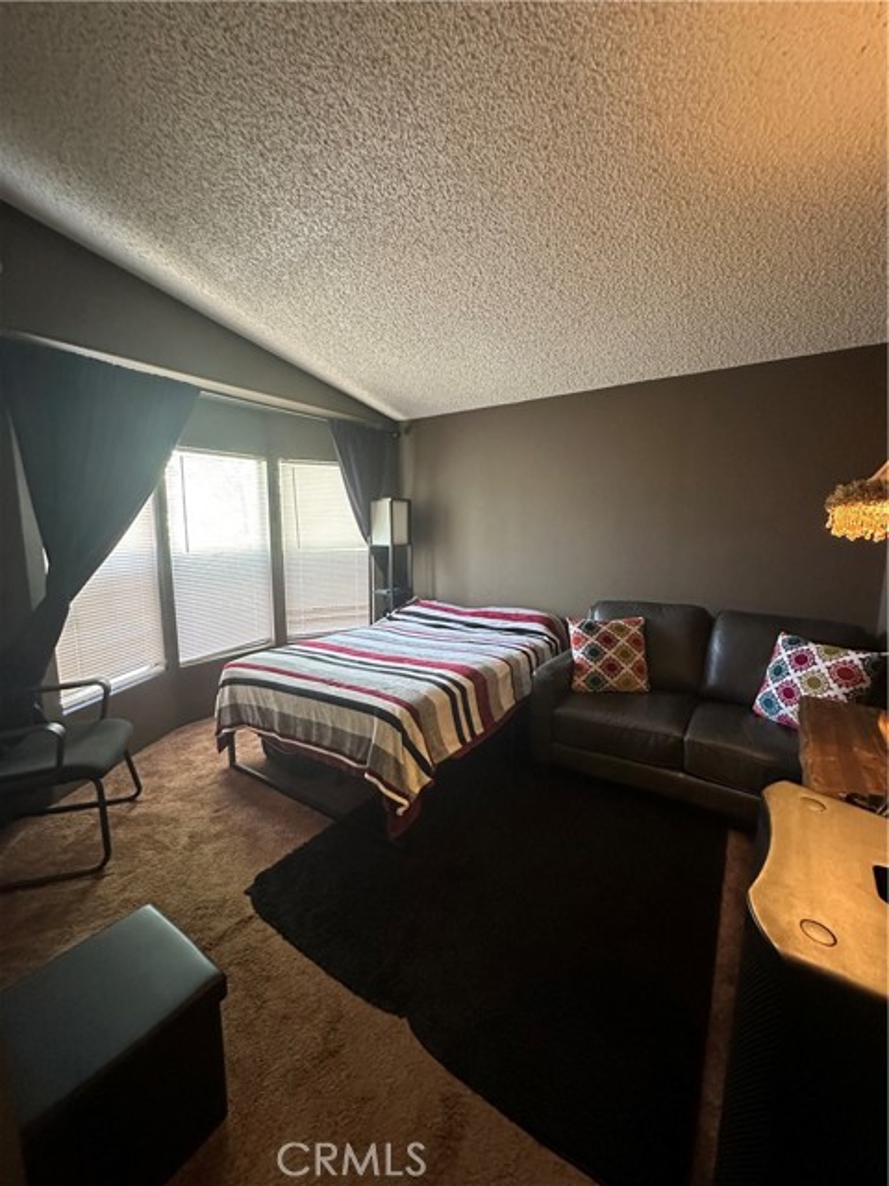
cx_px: 444
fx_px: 479
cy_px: 593
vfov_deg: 102.1
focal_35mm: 14
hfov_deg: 85.7
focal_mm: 2.22
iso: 800
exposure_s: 1/60
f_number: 2.2
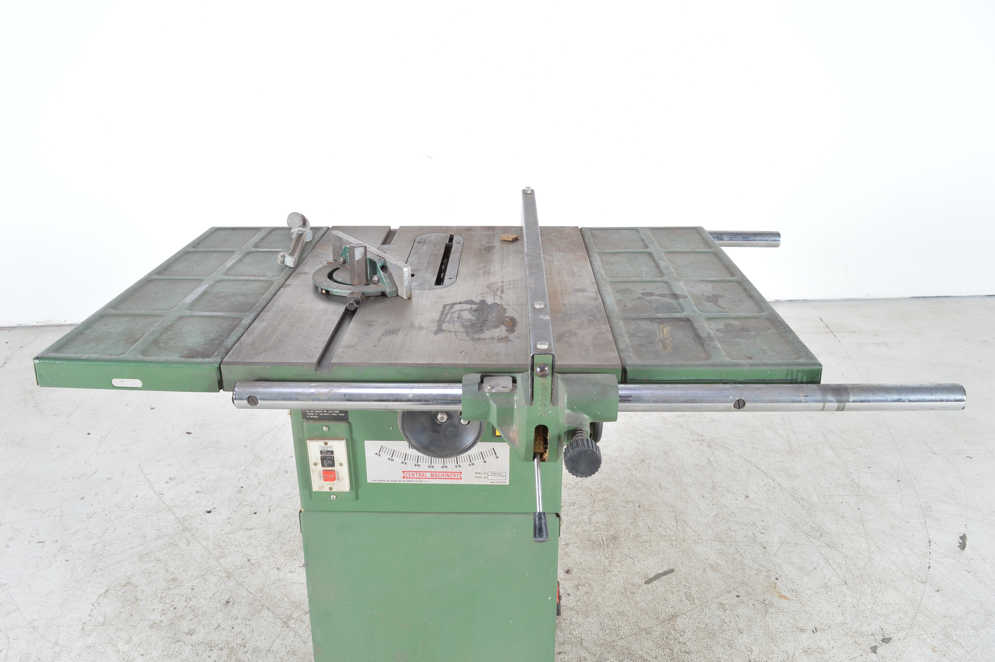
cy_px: 331
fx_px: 746
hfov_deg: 67.4
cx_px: 498
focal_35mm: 27
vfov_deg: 47.8
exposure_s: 1/100
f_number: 9
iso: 200
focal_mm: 18
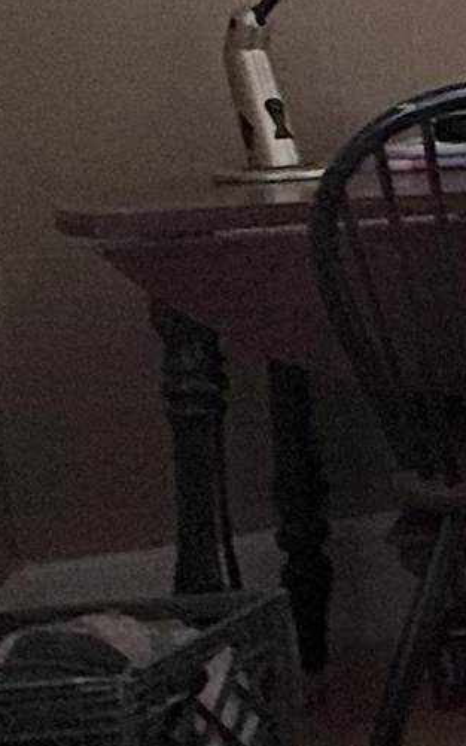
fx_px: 1850
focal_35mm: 91
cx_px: 1662
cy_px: 89
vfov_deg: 22.3
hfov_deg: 9.1
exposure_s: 1/294
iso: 64
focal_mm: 2.22
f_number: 2.2
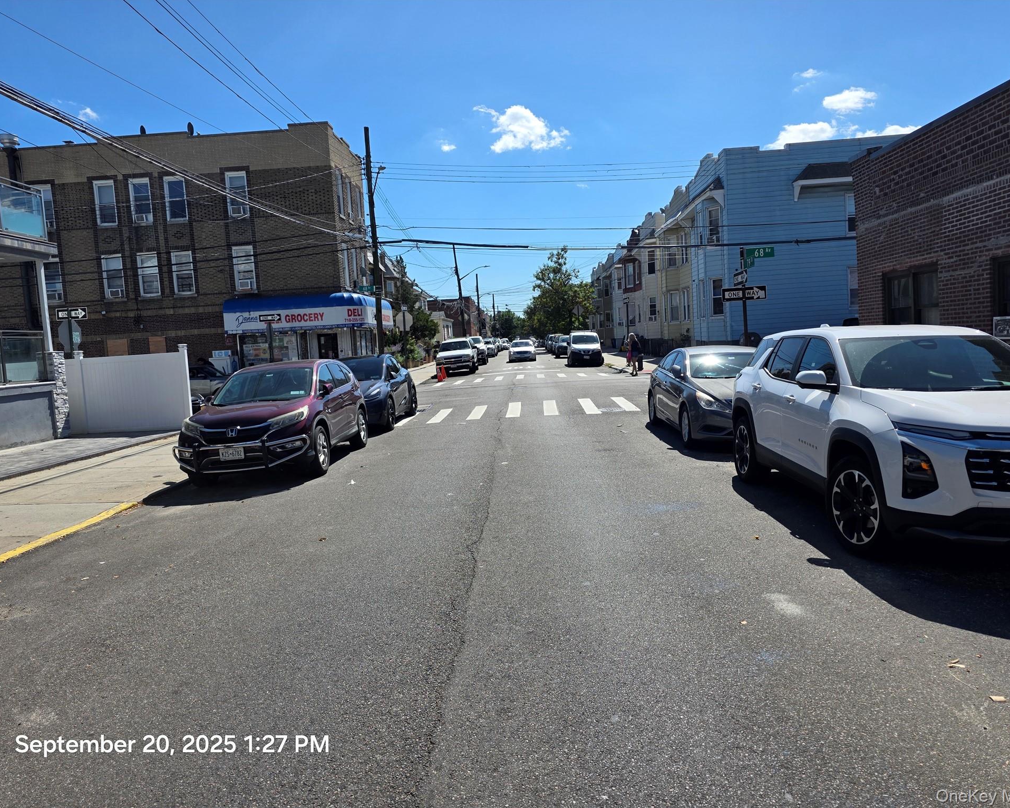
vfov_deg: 58.8
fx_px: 717
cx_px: 503
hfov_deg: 70.3
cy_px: 404
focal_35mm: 24
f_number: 1.7
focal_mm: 6.3
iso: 80
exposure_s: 1/7333
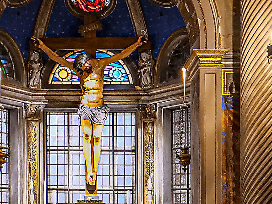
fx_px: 762
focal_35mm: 97
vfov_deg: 15.2
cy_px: 97
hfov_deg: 20.2
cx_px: 153
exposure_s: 1.3
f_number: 9
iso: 640
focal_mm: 12
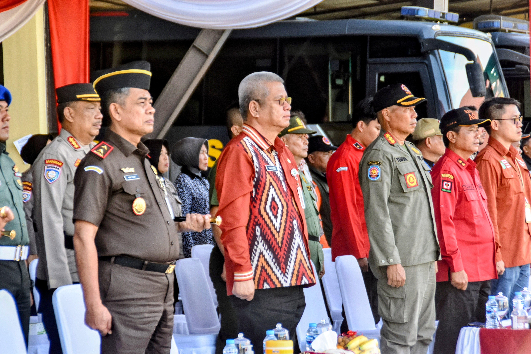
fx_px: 2212
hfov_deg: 13.7
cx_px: 266
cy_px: 177
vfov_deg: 9.1
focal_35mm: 150
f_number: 5.6
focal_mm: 100
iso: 640
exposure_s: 1/200
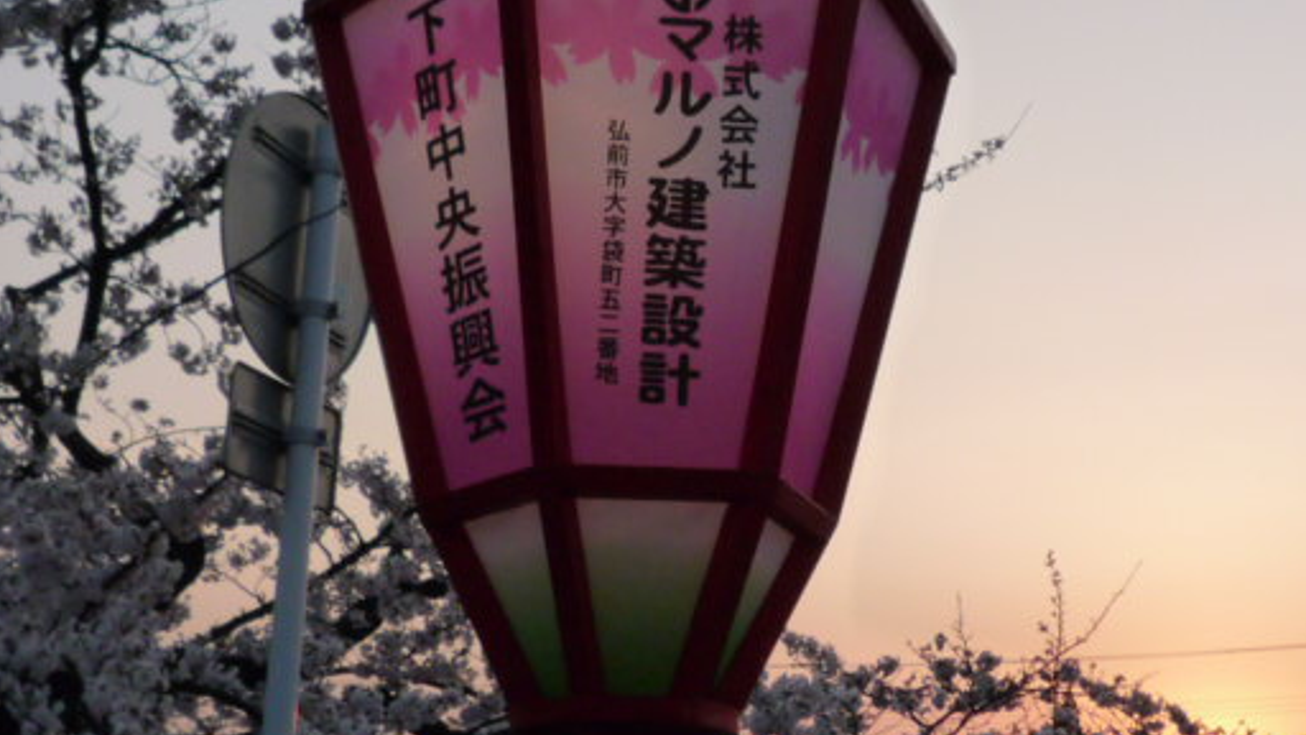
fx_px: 2216
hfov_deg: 32.8
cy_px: 365
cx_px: 673
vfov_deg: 18.8
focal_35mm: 64
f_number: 3.5
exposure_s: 1/500
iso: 160
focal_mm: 4.7
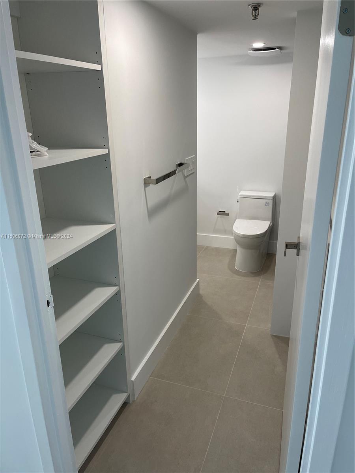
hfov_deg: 54.9
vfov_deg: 69.4
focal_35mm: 25
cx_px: 178
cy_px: 236
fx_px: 342
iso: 100
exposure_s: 1/120
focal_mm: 5.1
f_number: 1.6
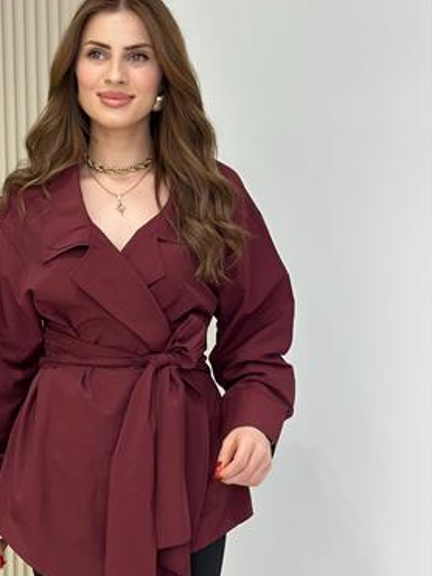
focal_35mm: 69
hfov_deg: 21.2
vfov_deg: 28.2
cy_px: 299
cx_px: 127
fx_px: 1149
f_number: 1.78
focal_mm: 6.86
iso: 80
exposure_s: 1/141
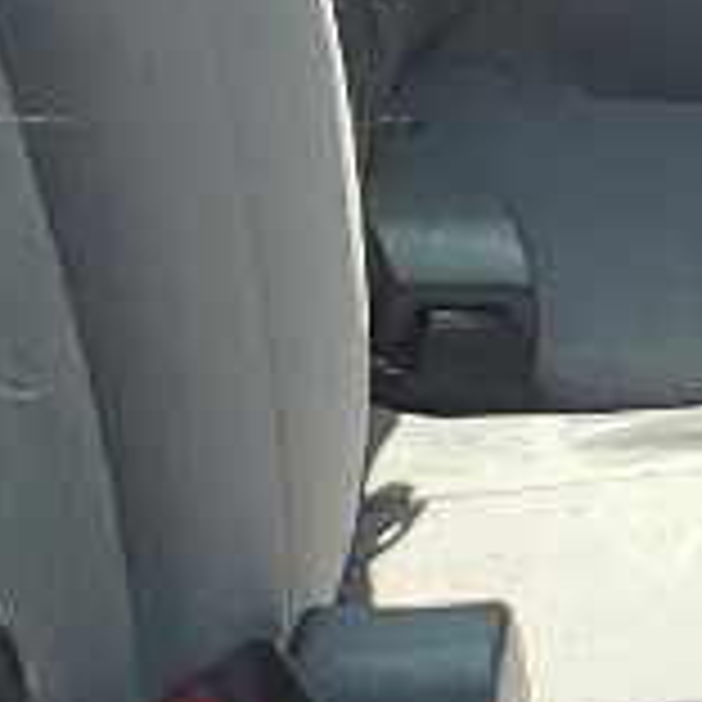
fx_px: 5415
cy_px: -274
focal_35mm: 236
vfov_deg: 7.3
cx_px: 1494
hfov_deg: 7.1
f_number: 1.5
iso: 50
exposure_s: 1/1429
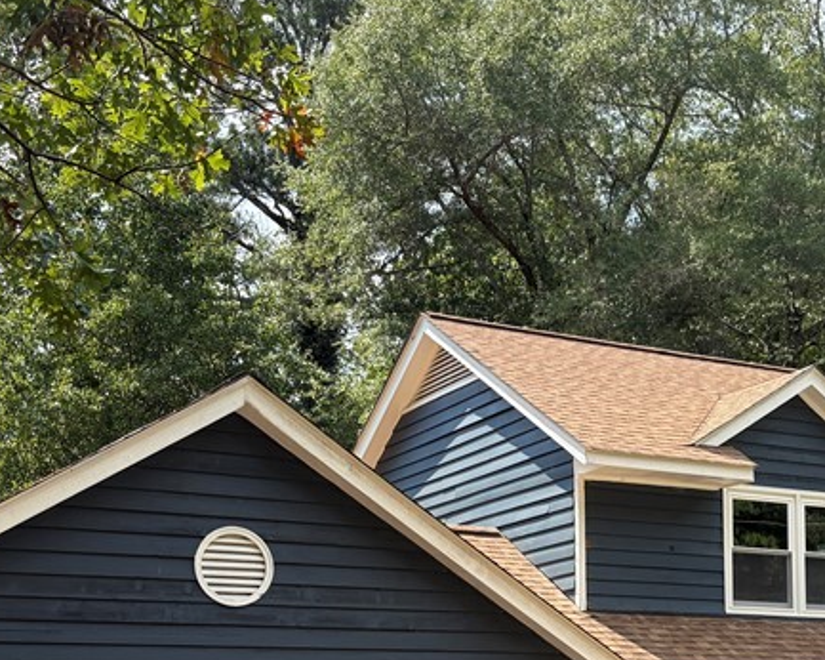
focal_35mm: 60
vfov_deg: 24.6
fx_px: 1464
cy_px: 591
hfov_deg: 31.2
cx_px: 554
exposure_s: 1/1099
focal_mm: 5.96
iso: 50
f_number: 1.6
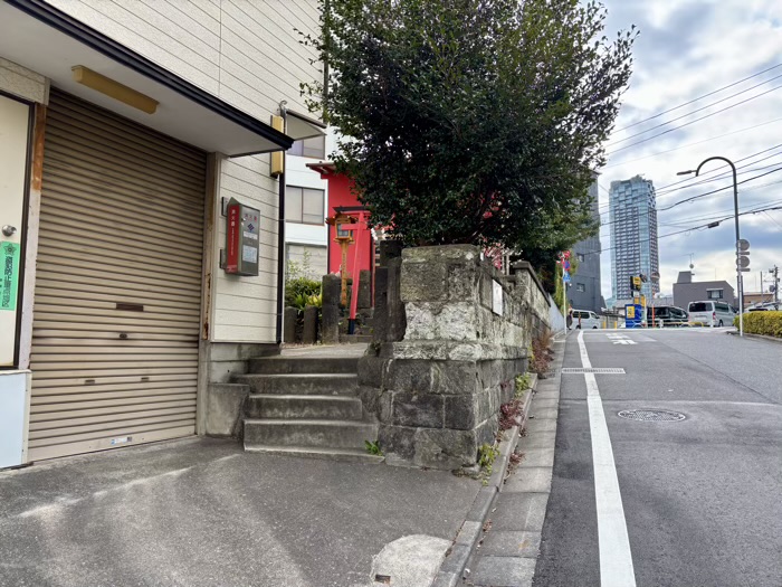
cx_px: 391
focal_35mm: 26
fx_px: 587
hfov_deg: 67.3
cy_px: 294
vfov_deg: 53.1
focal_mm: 5.96
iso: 50
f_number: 1.6
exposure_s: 1/726
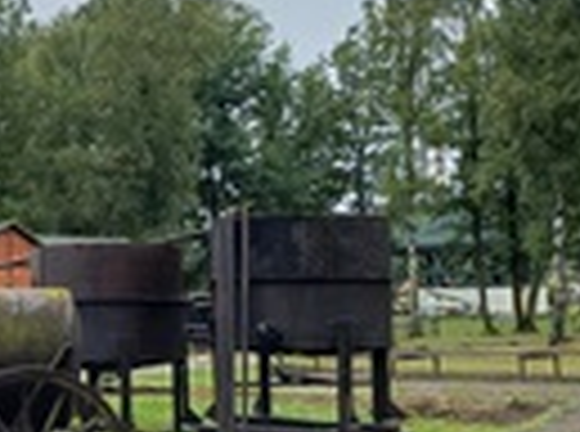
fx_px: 1136
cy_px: 256
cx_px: -40
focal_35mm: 68
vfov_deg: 21.5
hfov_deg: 26.6
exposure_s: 1/522
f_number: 1.8
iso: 50
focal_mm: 4.65
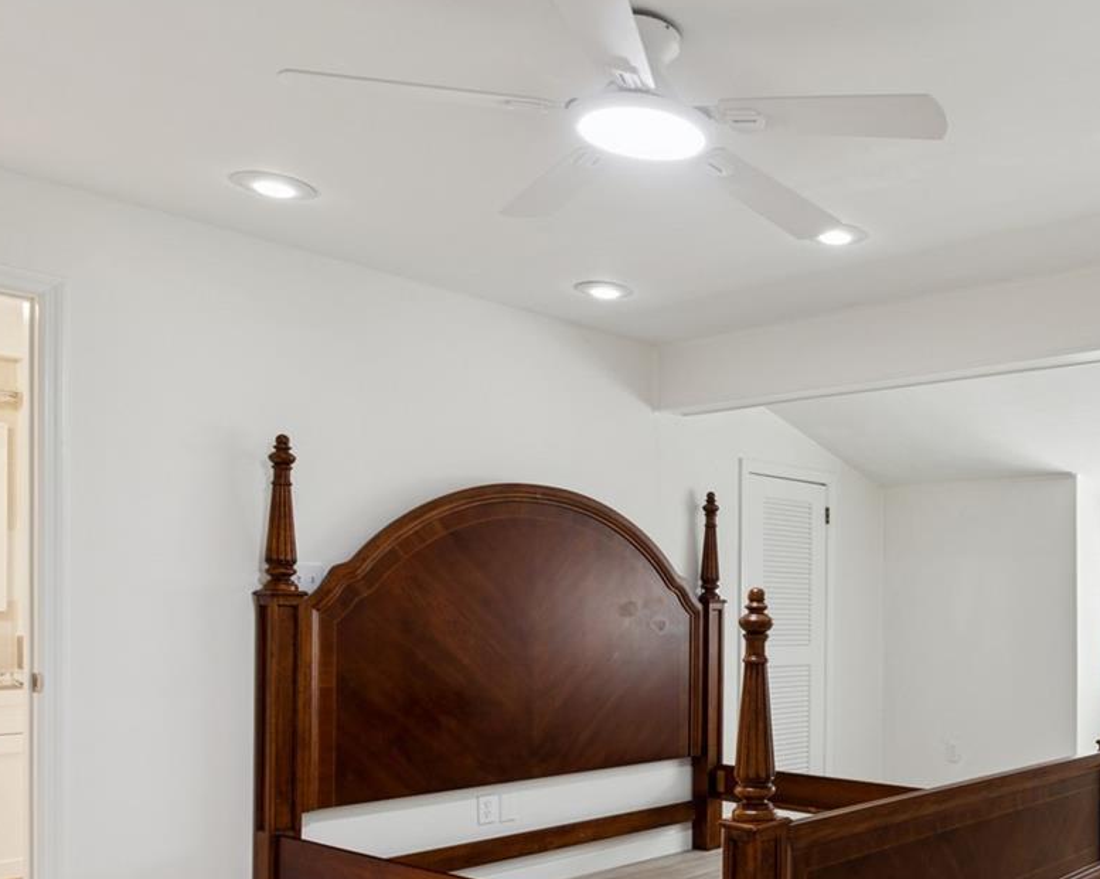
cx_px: 933
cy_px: 648
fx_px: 944
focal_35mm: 29
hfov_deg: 54.7
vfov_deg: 48.2
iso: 100
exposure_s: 1/5
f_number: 7.1
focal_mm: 10
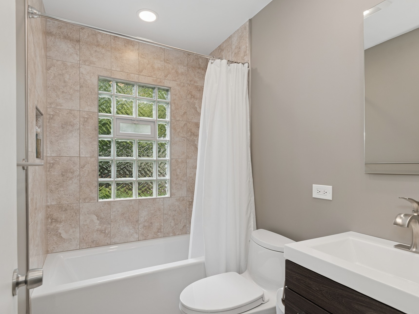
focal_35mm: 19
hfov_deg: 84.7
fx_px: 230
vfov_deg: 68.7
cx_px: 209
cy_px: 161
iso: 200
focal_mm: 17
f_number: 8
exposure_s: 1/25
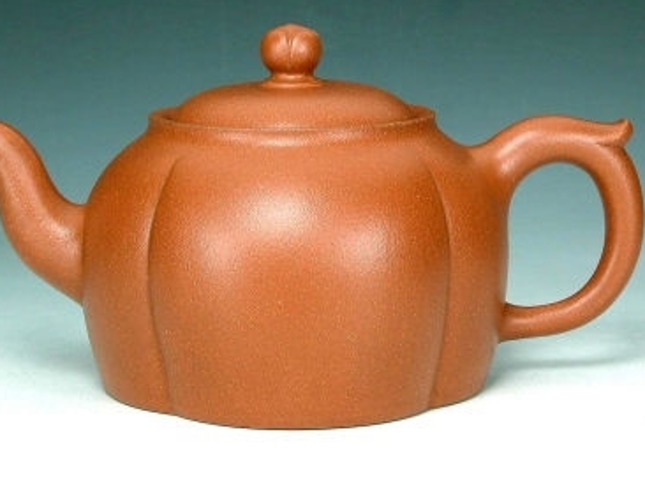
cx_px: 303
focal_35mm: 116
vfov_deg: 12.8
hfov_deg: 17.0
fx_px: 2160
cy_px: 227
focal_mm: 27.3
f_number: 7.4
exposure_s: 1/5.8
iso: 100
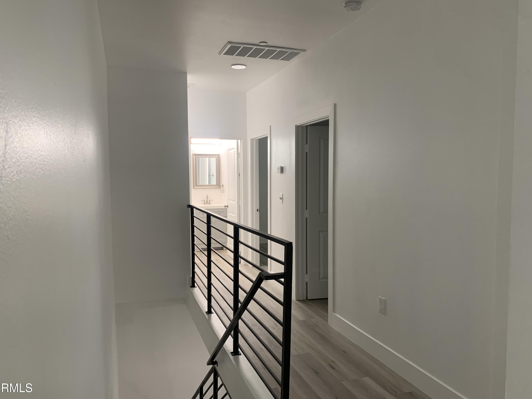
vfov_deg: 51.4
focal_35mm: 27
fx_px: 415
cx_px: 267
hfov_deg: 65.3
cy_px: 200
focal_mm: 4.25
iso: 160
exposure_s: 1/60
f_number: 1.8
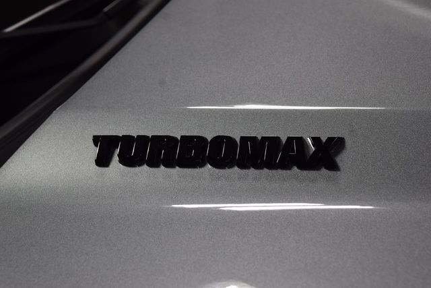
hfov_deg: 19.5
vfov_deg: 13.0
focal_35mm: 105
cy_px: 144
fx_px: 1257
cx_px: 216
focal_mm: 70
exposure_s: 1/40
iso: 400
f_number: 7.1
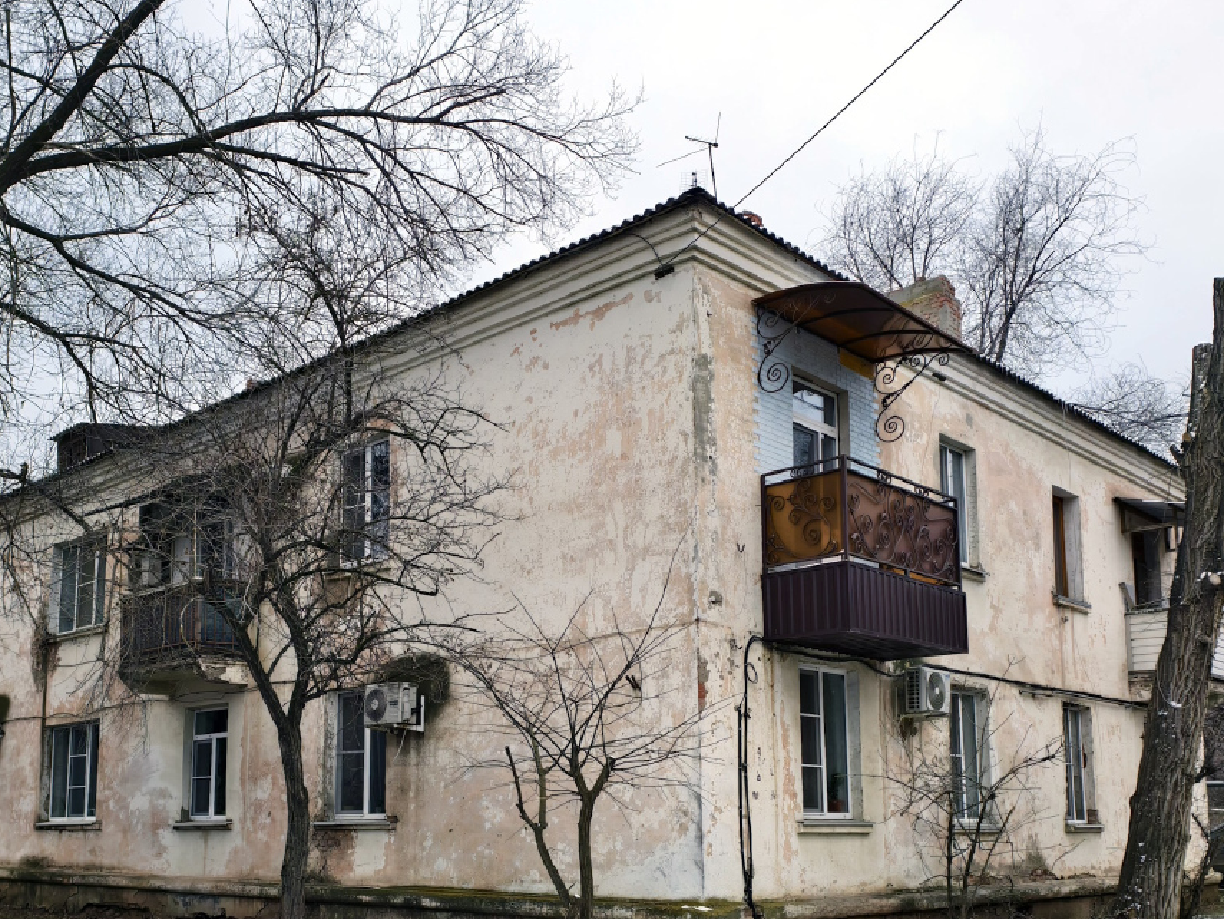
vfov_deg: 39.9
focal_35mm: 35
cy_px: 657
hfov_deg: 52.4
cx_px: 516
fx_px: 1238
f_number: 1.57
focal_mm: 6.54
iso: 72
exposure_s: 1/706
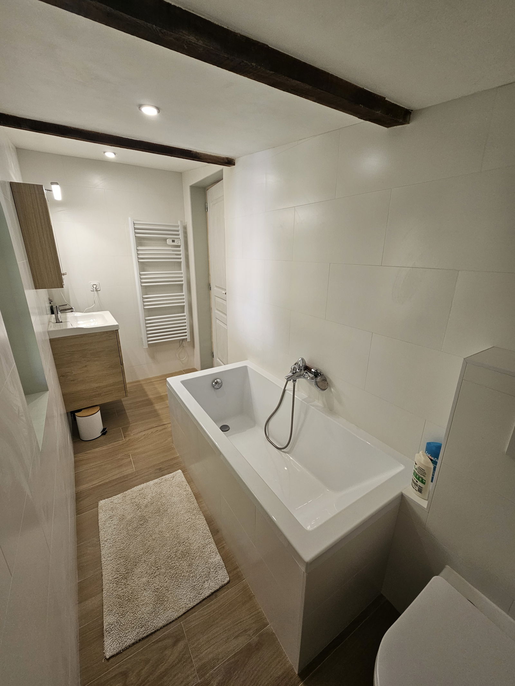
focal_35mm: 13
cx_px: 258
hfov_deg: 89.9
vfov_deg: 106.2
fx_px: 258
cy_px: 343
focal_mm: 2.2
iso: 125
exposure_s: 1/50
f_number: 2.2
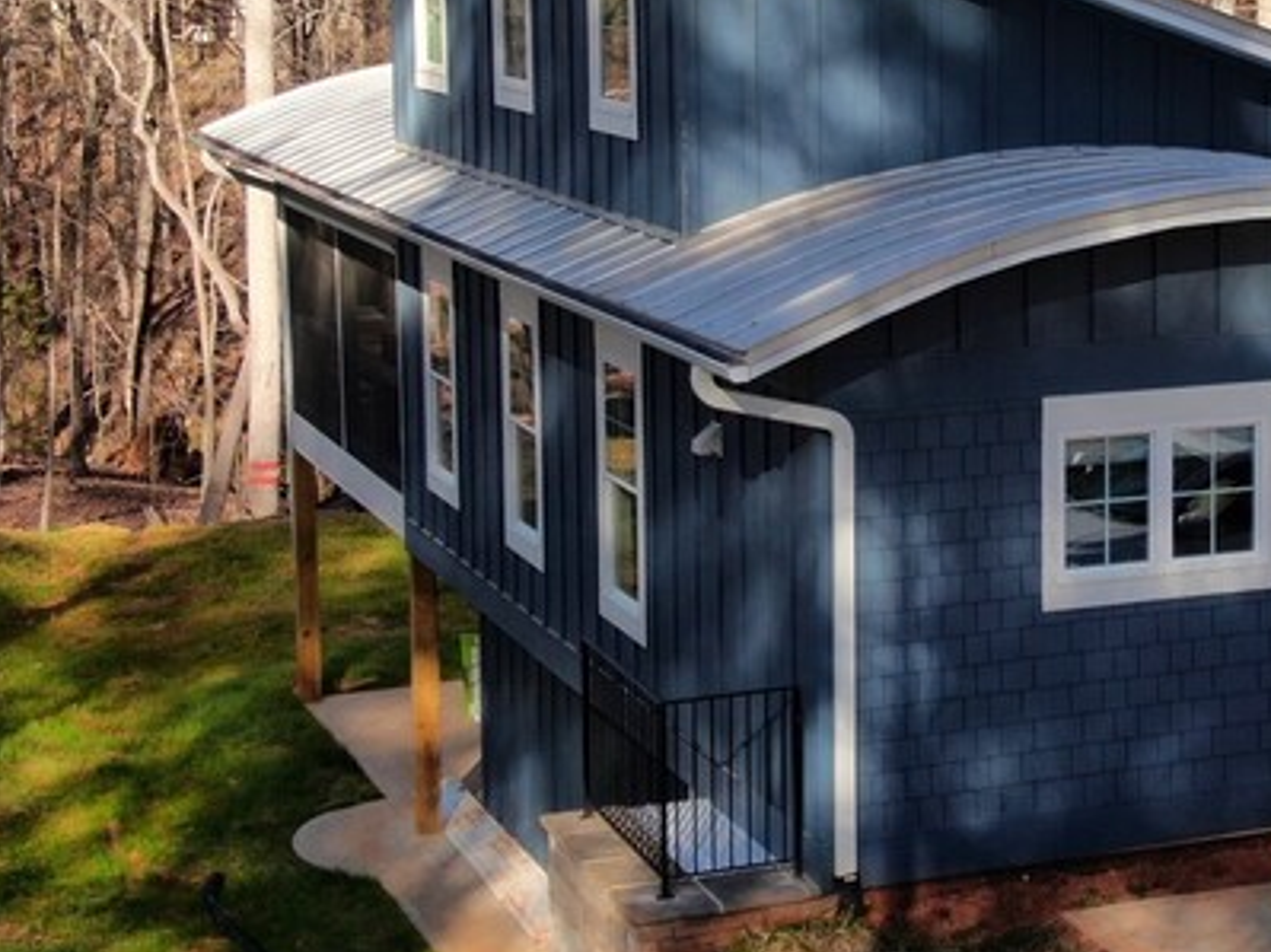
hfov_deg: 25.0
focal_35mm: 77
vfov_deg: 19.0
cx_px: 956
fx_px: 2826
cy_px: 271
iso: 100
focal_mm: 8.6
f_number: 3.8
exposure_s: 1/500
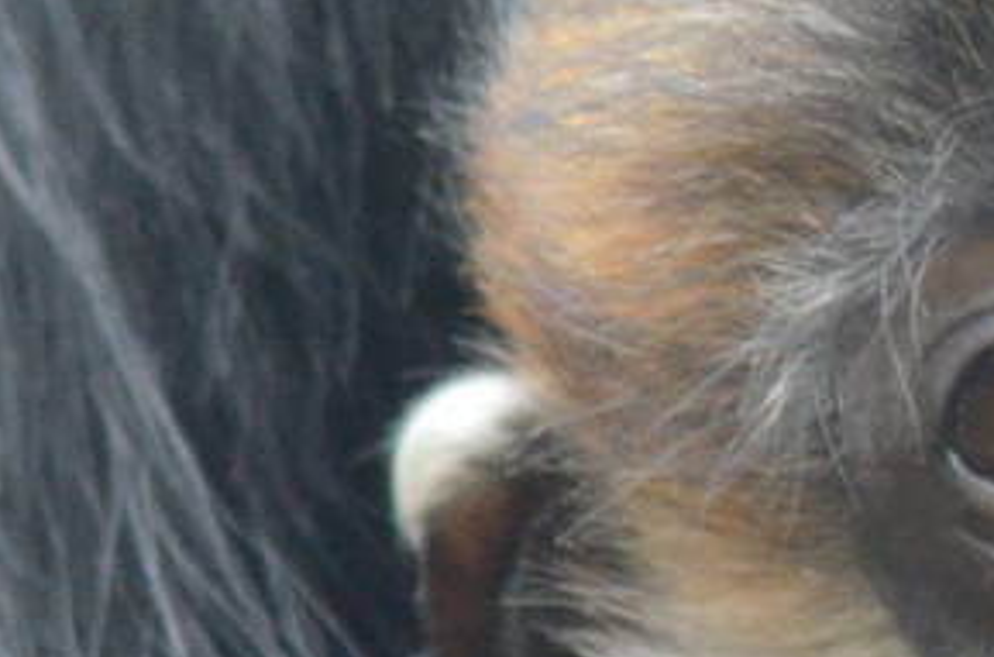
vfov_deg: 0.8
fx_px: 48022
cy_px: 461
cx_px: 1586
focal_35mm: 1744
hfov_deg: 1.2
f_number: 4.8
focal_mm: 210
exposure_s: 1/400
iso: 3200
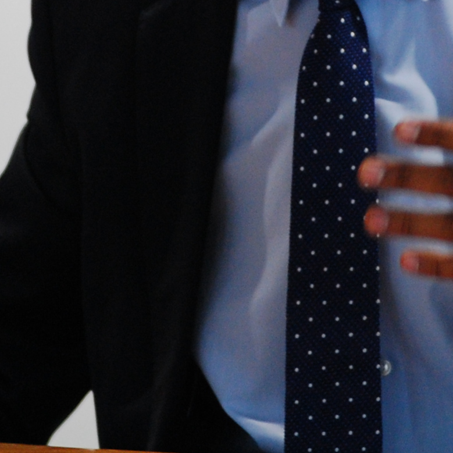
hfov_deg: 2.3
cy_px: -48
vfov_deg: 2.3
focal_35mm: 763
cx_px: 177
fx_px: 11291
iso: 800
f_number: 2.8
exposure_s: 1/160
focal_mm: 155
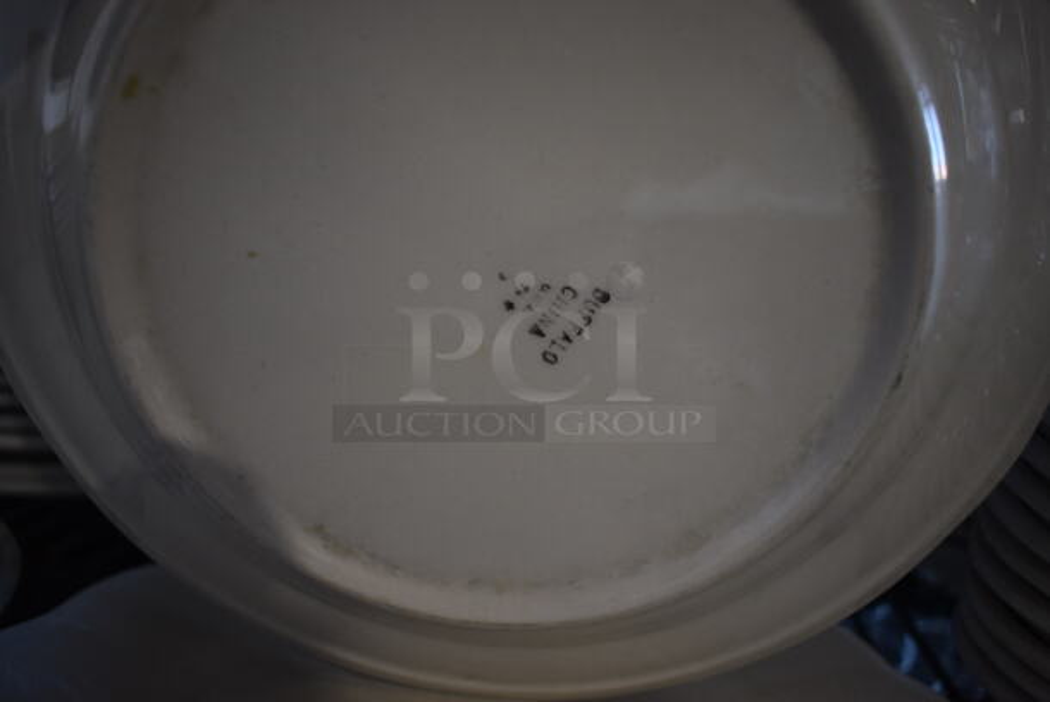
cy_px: 351
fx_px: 788
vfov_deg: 48.0
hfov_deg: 67.3
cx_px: 525
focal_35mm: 27
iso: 800
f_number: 3.5
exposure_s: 1/160
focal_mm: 18
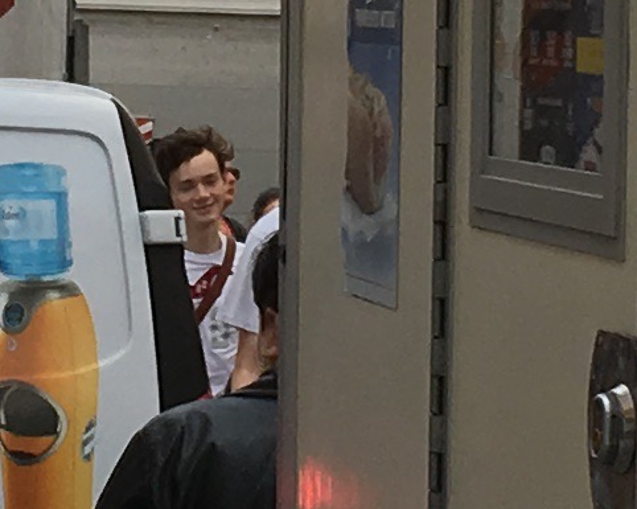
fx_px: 4465
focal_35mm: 237
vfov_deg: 6.5
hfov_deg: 8.1
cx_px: 126
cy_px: 213
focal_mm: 4.15
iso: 25
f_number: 2.2
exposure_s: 1/1183
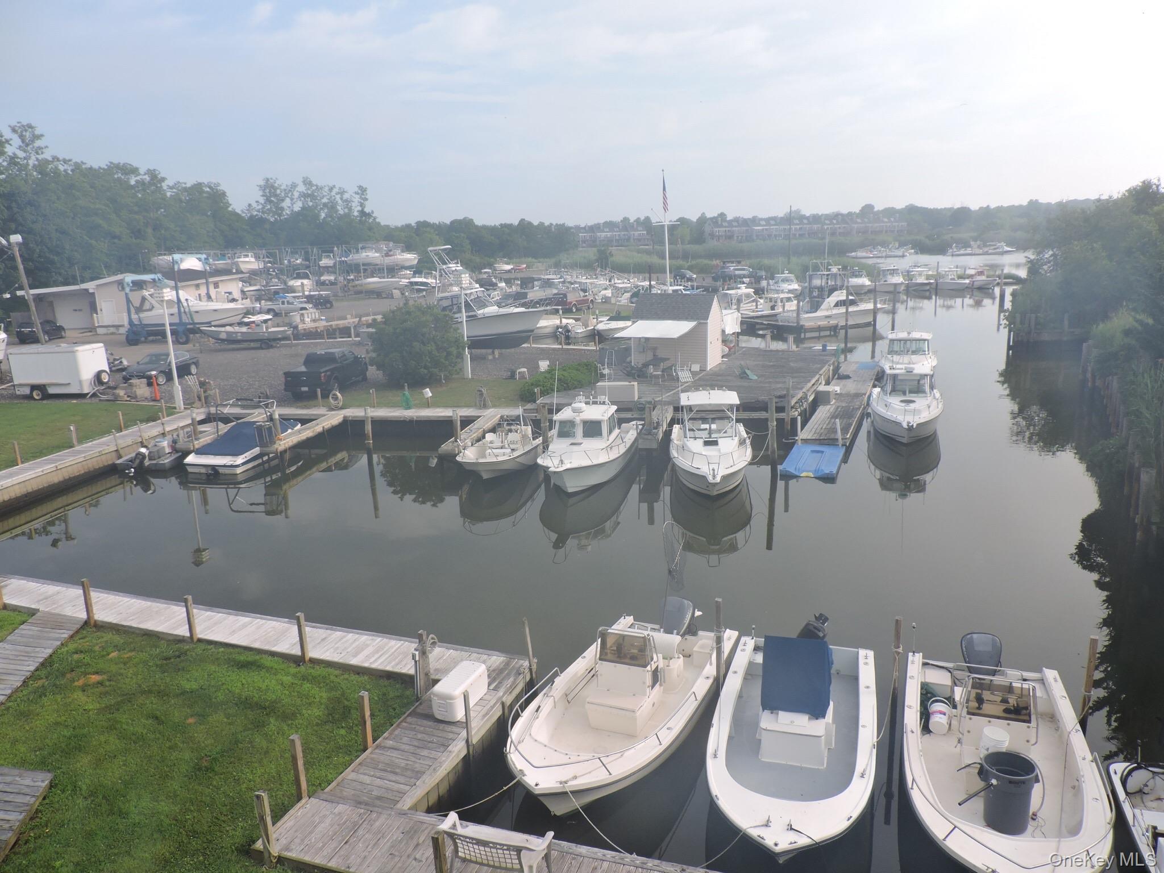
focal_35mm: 24
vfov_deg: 56.8
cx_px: 582
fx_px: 807
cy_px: 436
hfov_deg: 71.6
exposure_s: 1/800
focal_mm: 4.3
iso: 100
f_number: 3
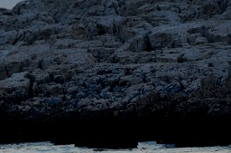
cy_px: -23
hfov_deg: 1.4
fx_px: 9749
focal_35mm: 1524
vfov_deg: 0.9
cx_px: 15
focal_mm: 260
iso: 400
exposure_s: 1/640
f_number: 5.6
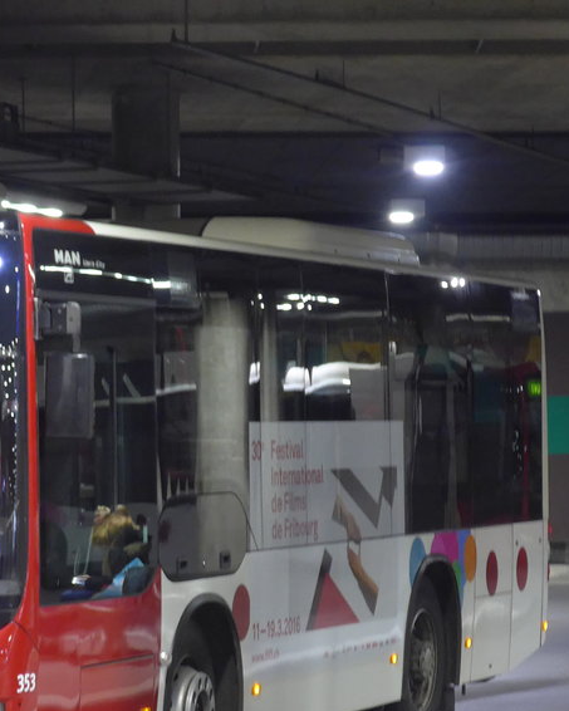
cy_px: 384
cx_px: 1
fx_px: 3746
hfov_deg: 8.6
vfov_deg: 10.8
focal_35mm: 178
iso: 400
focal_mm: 17
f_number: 4.5
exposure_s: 1/6
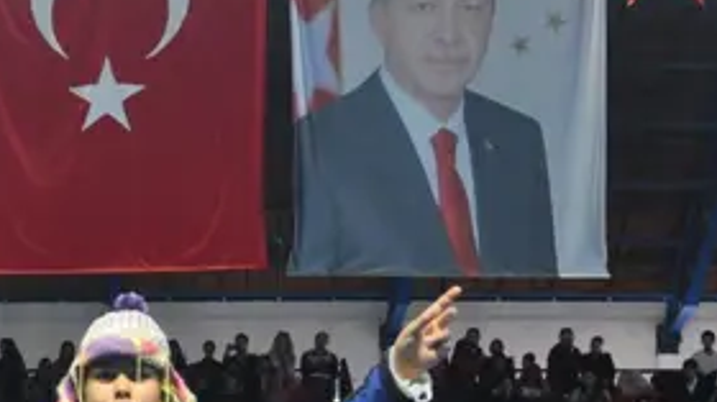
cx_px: 38
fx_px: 1969
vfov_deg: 11.3
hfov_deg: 20.1
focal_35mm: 104
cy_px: 574
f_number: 4
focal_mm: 21
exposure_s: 1/60
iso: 560
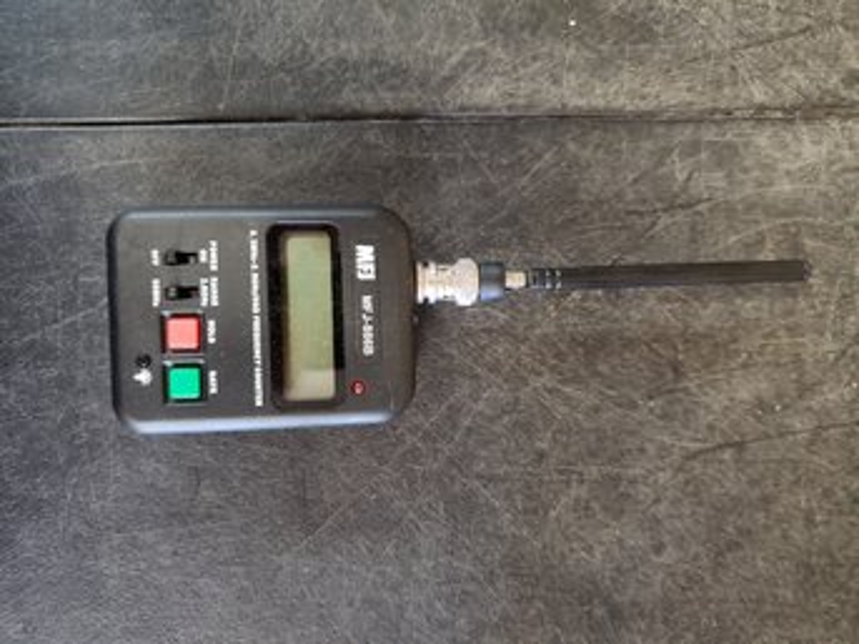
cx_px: 430
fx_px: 645
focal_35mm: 26
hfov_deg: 67.3
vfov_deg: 53.0
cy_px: 322
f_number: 1.5
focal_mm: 4.3
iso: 250
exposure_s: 1/13
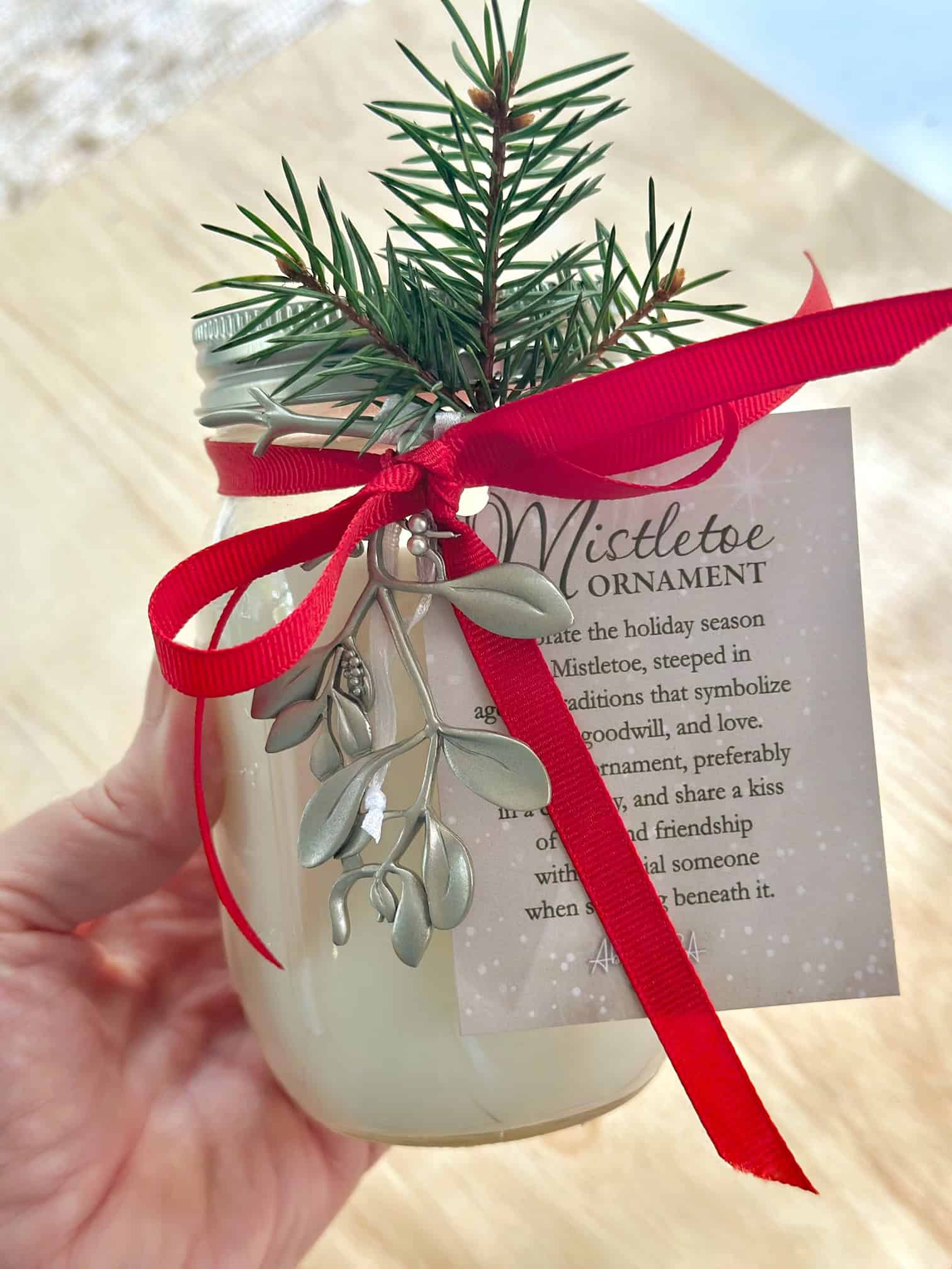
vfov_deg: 39.7
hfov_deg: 30.3
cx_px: 476
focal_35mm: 48
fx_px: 1760
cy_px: 634
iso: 125
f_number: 1.8
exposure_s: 1/94
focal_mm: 6.9
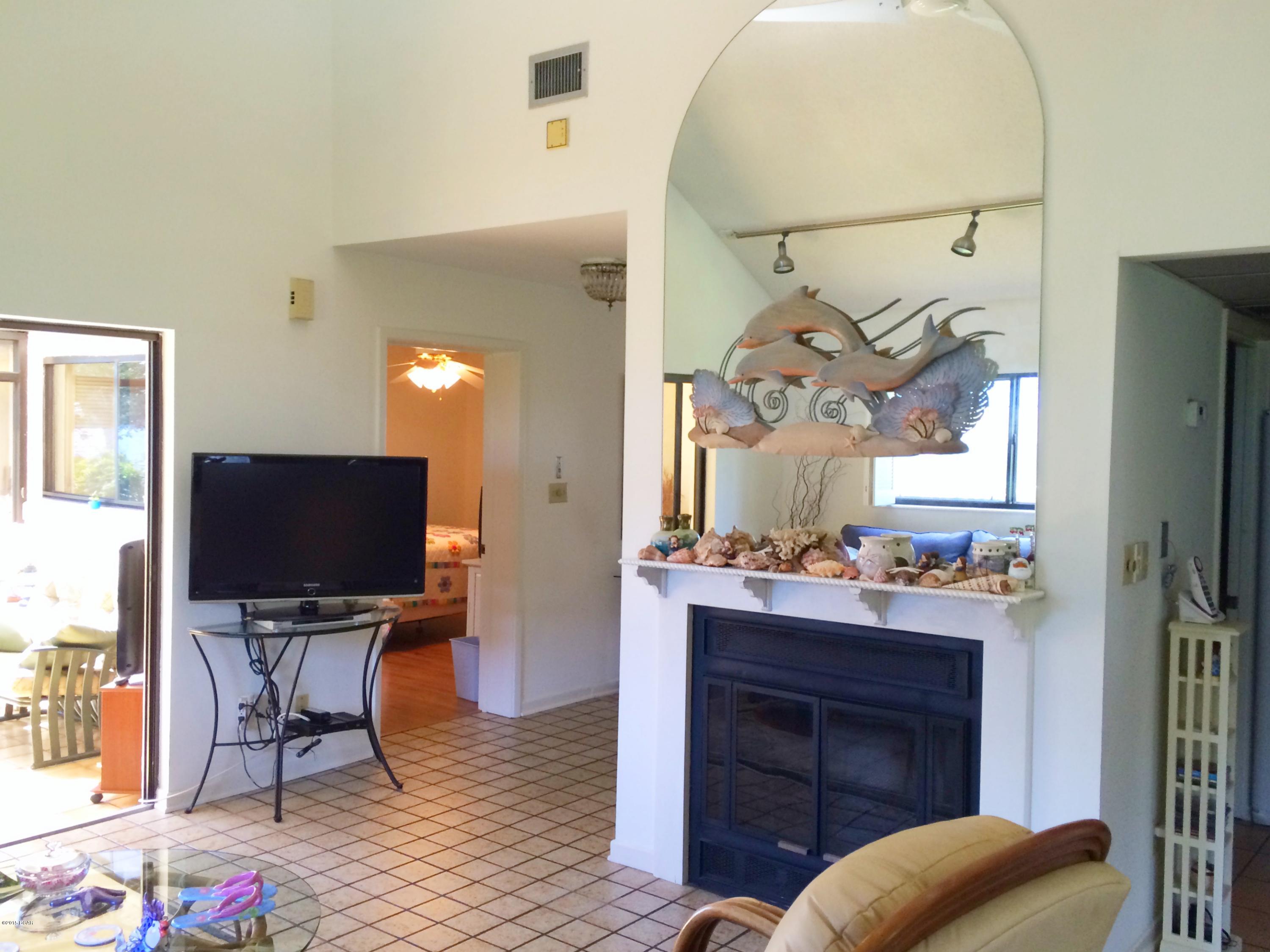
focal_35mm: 29
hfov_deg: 61.7
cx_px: 635
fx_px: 1064
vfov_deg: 48.2
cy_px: 476
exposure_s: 1/30
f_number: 2.2
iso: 50
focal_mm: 4.15
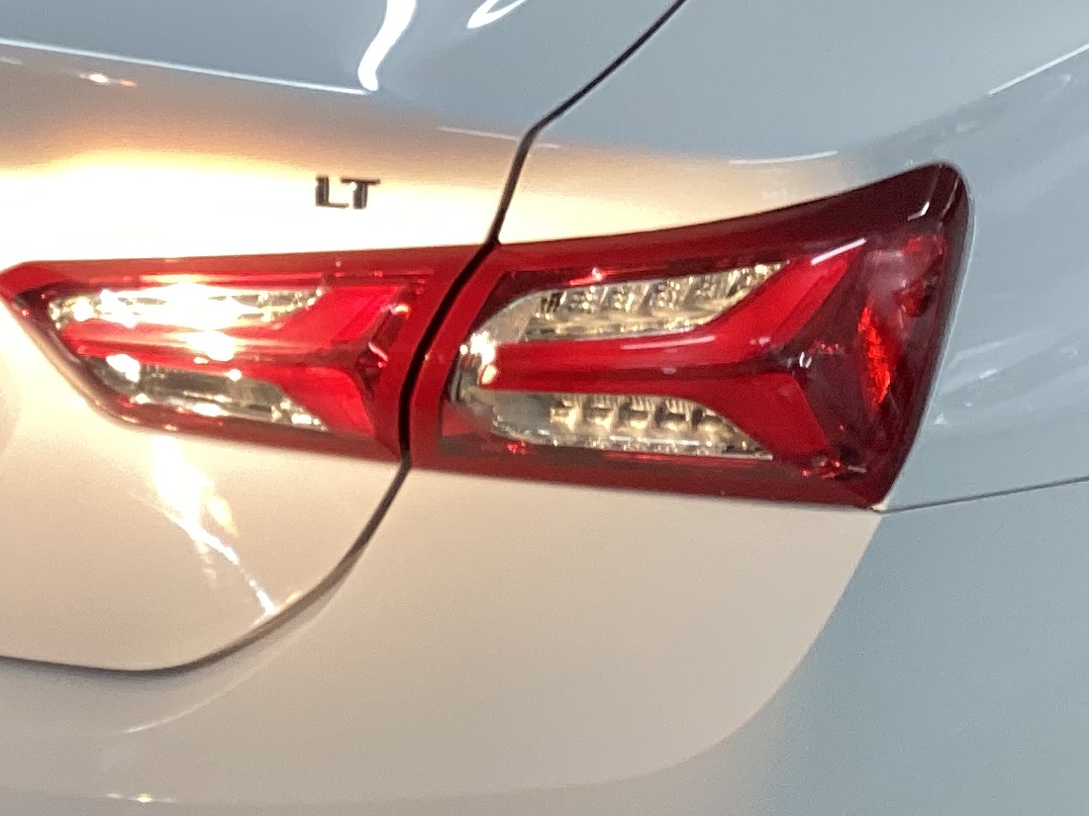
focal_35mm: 92
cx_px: 279
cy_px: 203
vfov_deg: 16.0
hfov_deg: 21.1
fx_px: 2894
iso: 80
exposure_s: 1/60
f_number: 2.4
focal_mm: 3.3
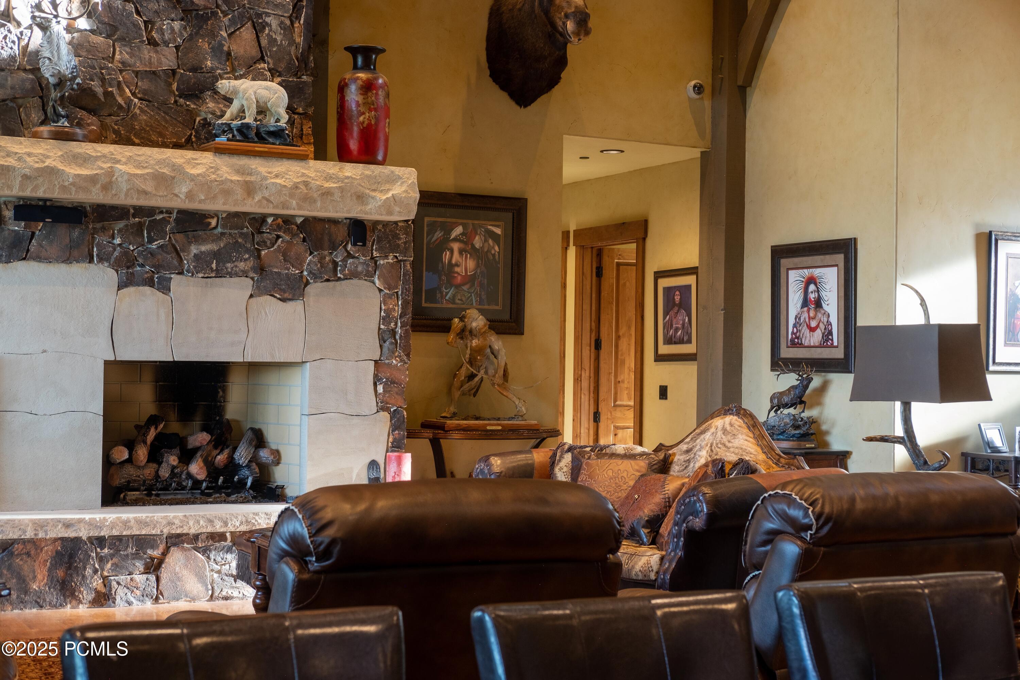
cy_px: 340
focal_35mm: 53
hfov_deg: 37.5
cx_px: 510
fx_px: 1502
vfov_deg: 25.5
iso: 200
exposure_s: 1/8
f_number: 5.6
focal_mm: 35
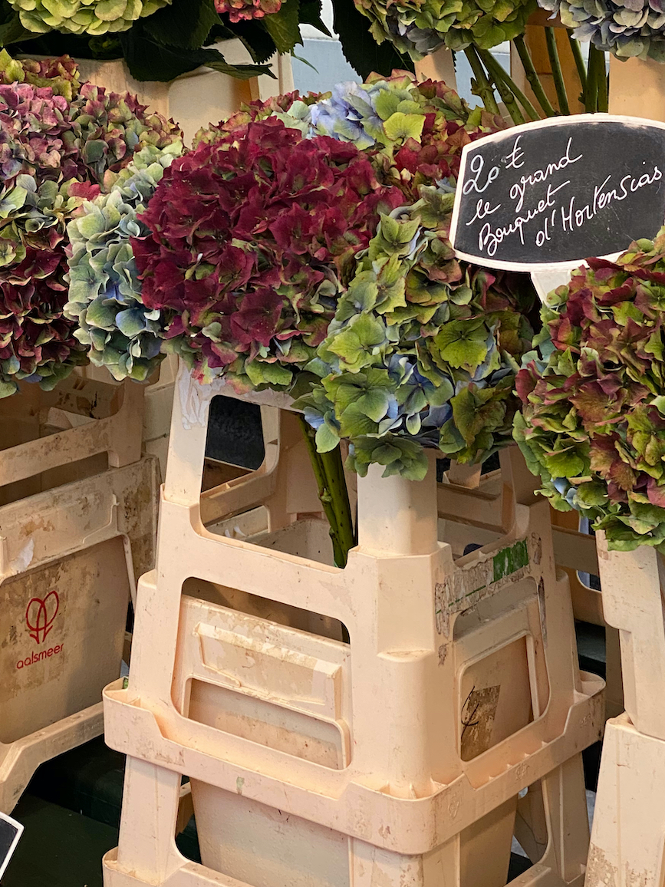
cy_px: 219
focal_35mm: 90
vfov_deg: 21.6
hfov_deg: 16.4
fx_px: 2305
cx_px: 368
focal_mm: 6
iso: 80
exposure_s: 1/100
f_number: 2
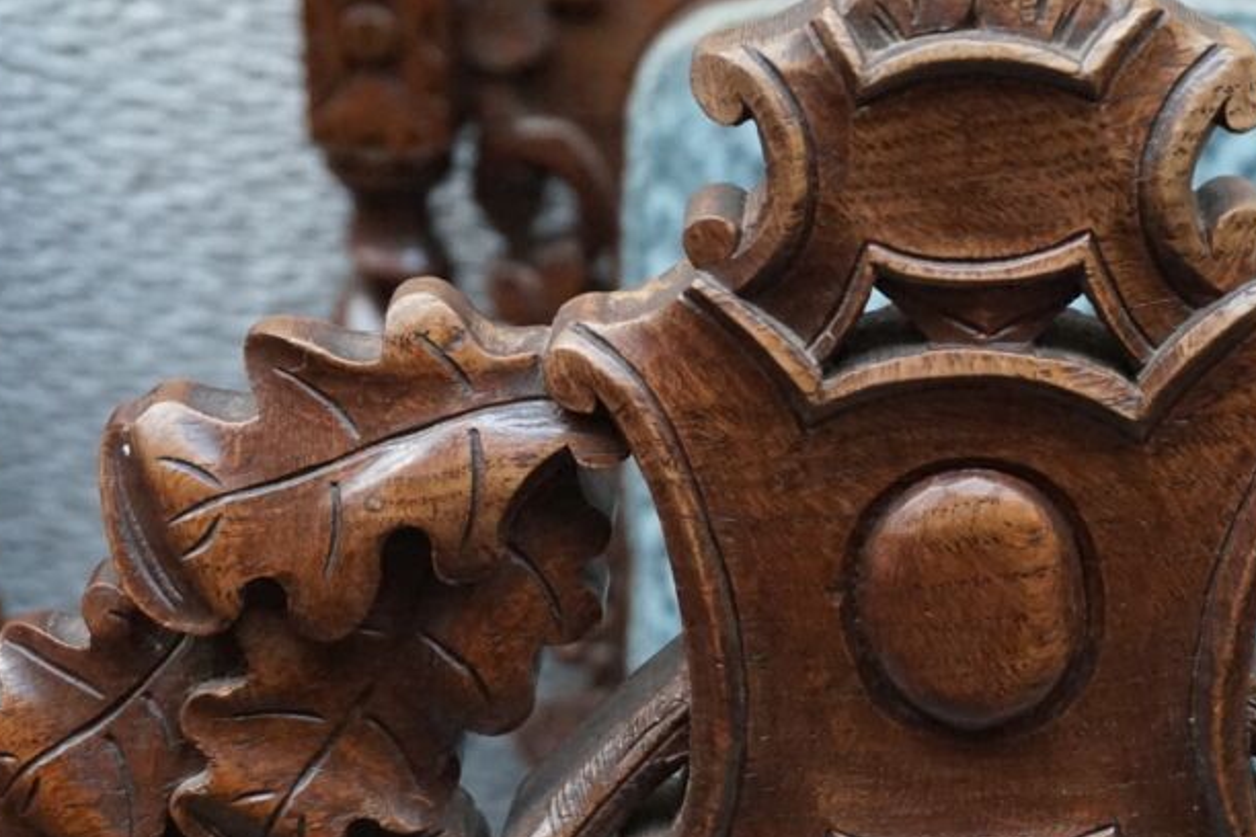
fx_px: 3239
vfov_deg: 14.7
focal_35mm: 93
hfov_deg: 21.7
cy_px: 564
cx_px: 954
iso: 3200
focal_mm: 37
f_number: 5.6
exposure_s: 1/60
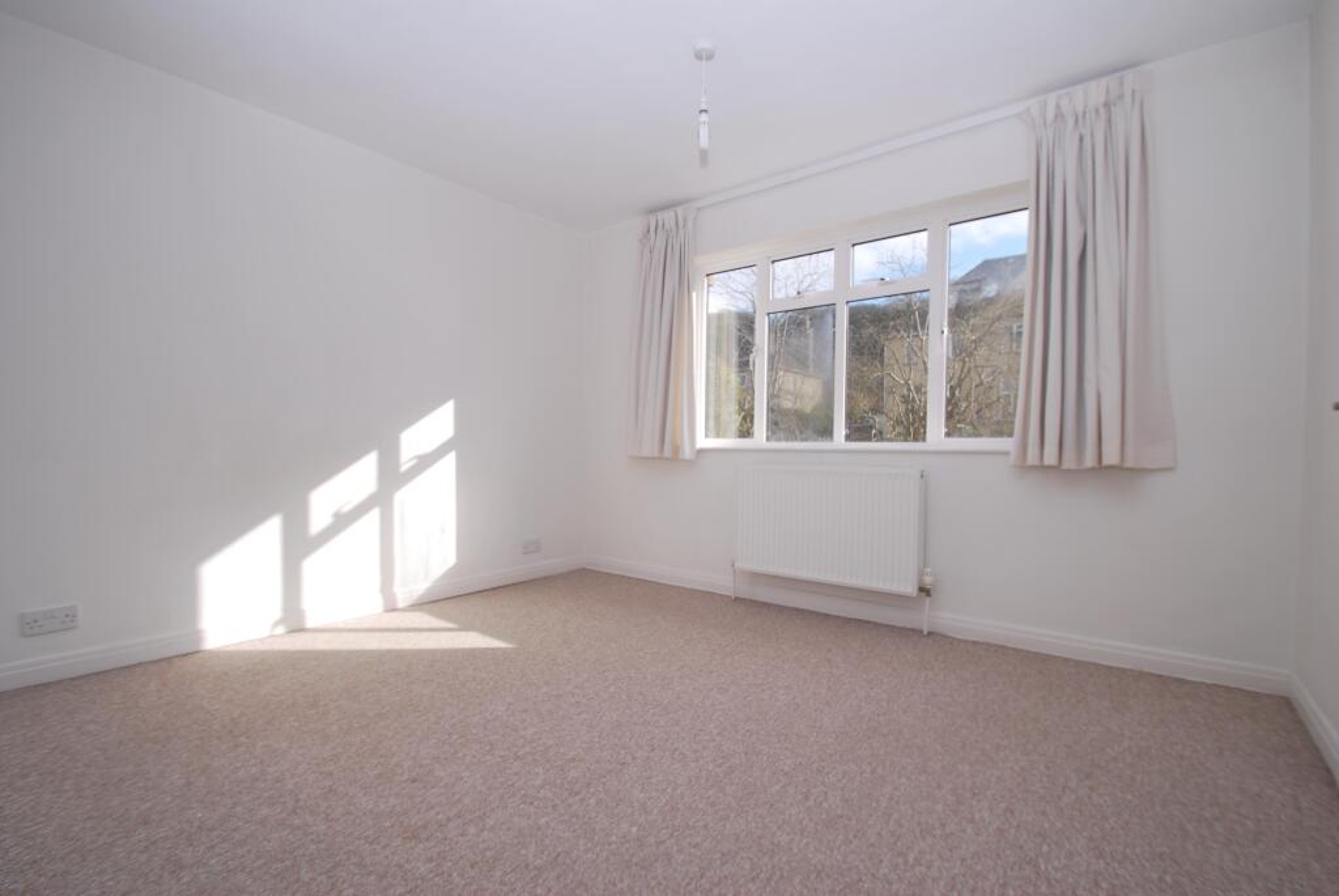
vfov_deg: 77.5
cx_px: 670
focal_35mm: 15
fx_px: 558
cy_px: 448
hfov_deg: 100.3
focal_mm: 10
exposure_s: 1/200
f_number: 7.1
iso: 100
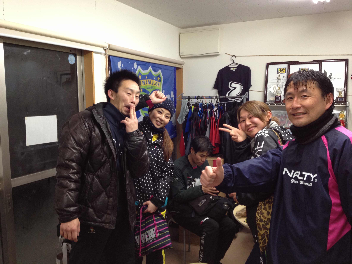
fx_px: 356
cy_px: 132
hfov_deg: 52.6
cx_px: 176
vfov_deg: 40.7
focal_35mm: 35
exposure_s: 1/20
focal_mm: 4.28
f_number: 2.4
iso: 100
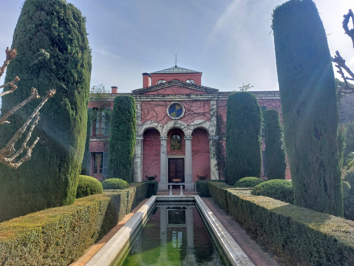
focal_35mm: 25
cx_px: 177
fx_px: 256
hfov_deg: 69.4
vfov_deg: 54.9
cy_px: 133
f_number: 1.8
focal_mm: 5.23
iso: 25
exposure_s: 1/882
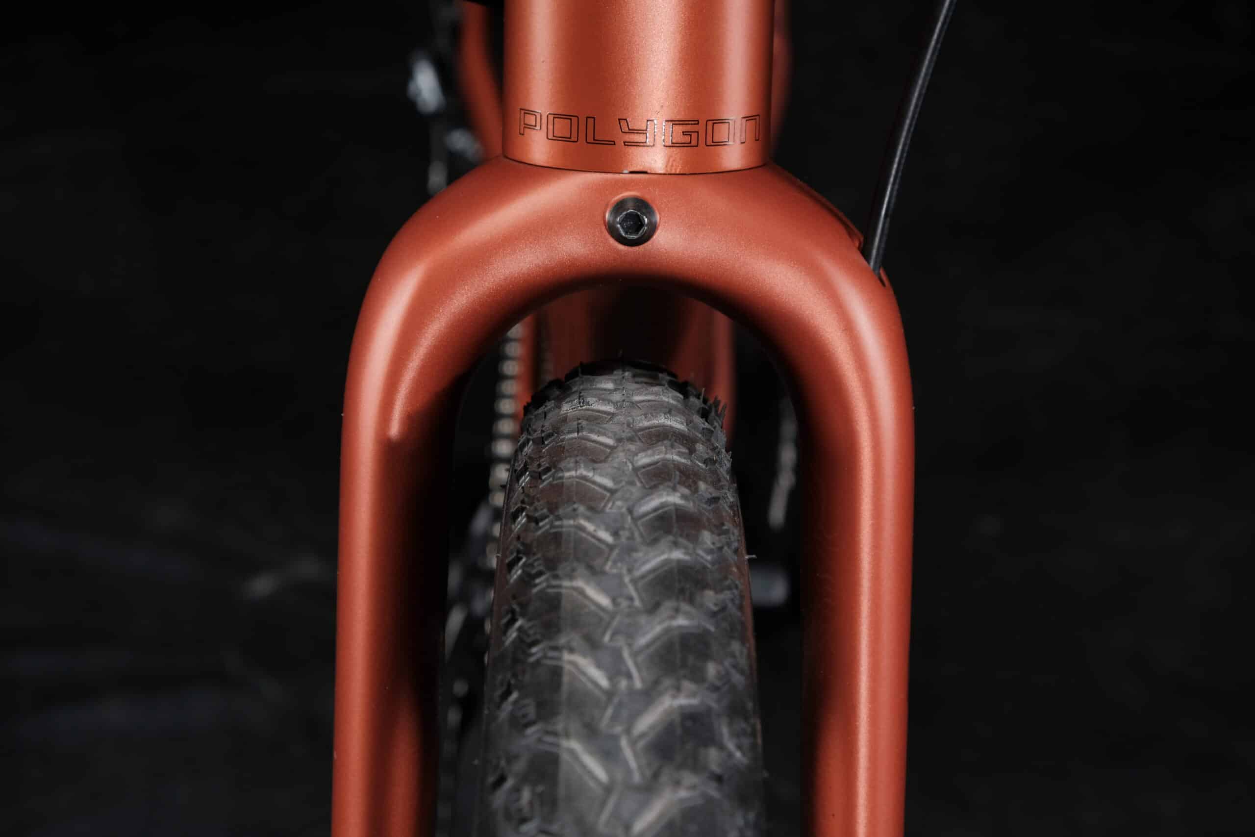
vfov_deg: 16.5
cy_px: 418
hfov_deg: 24.5
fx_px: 2893
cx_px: 628
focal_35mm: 83
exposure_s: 1/100
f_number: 9
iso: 200
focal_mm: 55
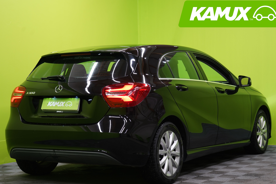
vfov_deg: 18.4
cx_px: 139
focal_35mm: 74
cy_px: 95
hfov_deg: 27.3
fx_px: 567
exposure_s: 1/25
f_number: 5.6
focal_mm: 65
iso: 400
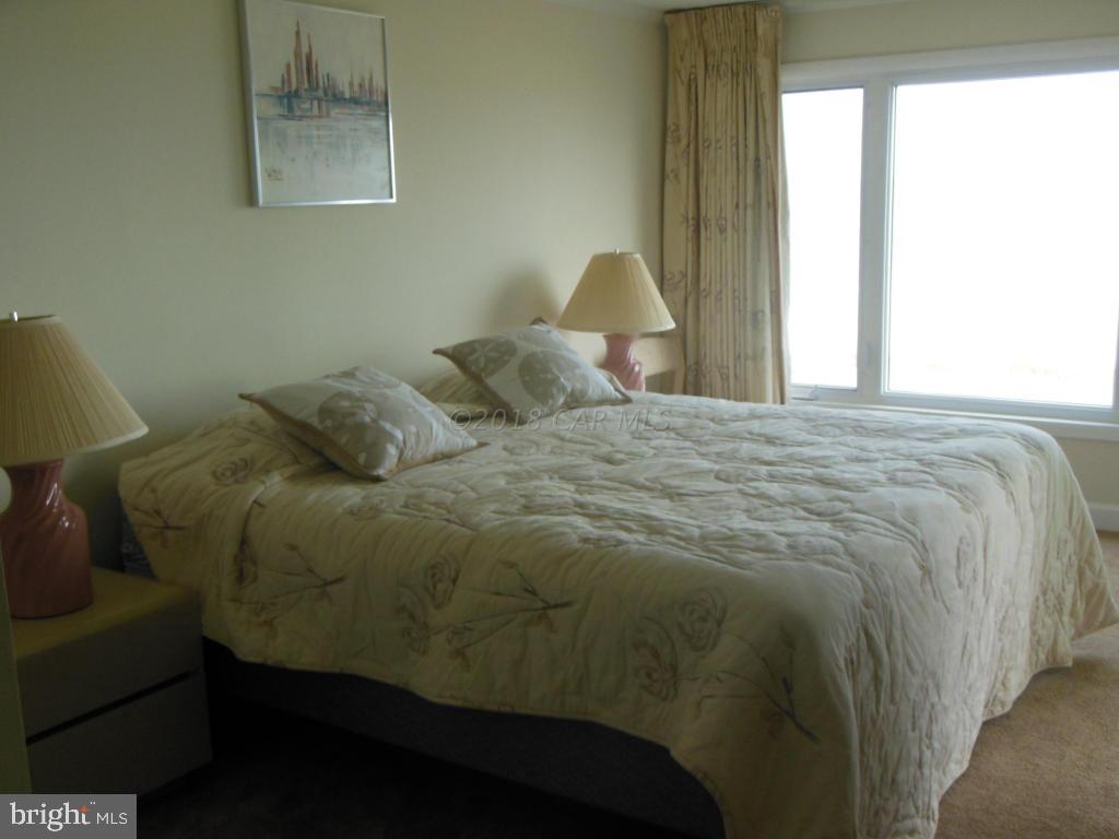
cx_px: 560
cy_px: 420
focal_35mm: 38
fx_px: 1228
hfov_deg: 49.0
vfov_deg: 37.7
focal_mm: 6.8
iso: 320
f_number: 3.6
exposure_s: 1/250
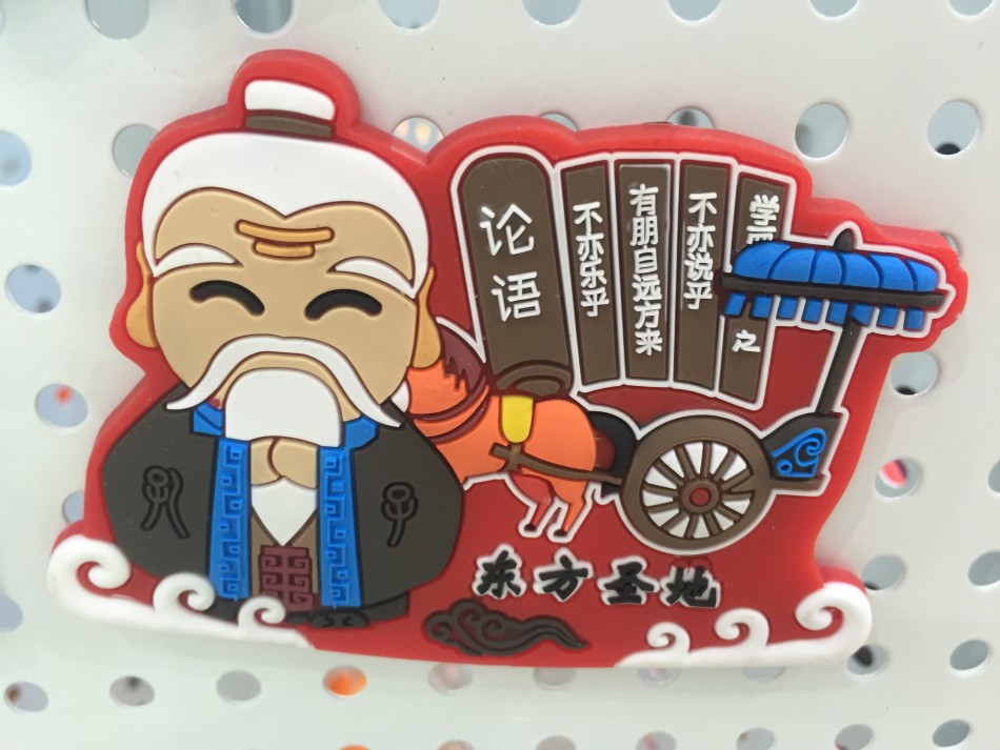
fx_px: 838
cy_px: 375
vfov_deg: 48.2
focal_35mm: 29
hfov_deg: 61.6
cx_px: 500
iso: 125
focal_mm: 4.15
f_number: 2.2
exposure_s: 1/33
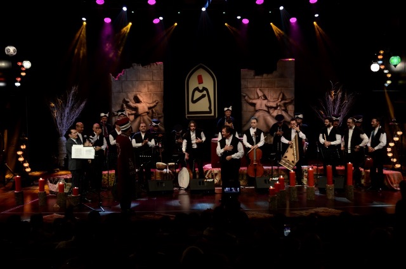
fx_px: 709
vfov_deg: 21.5
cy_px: 134
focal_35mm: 63
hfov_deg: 32.0
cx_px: 203
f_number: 4.8
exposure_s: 1/50
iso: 1250
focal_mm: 42
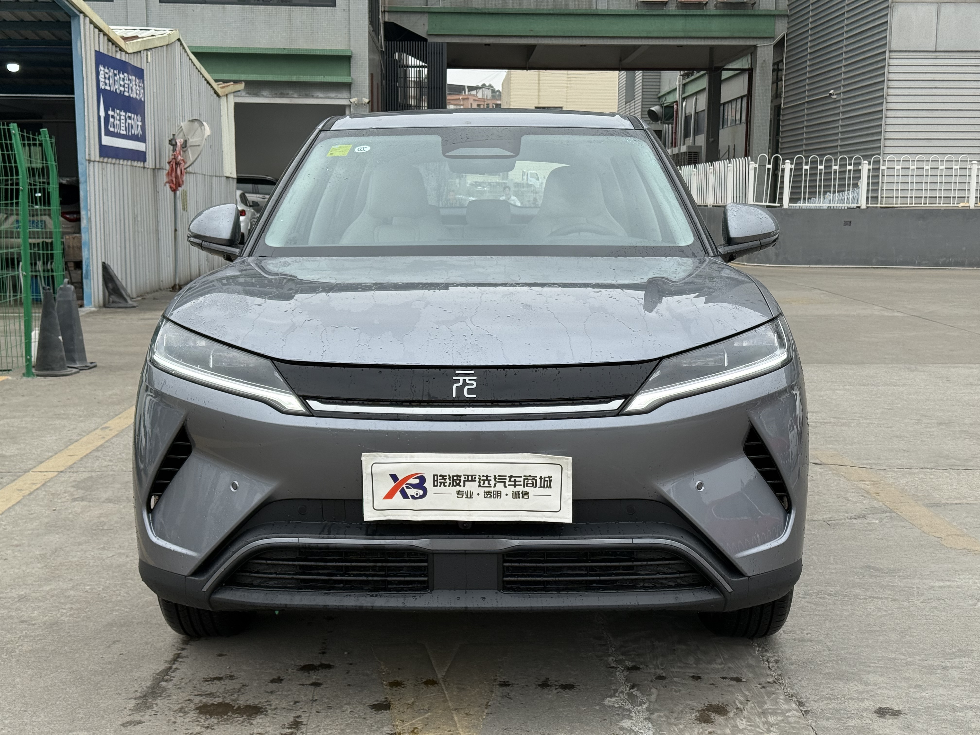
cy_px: 368
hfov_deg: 39.7
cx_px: 490
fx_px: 1359
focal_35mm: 48
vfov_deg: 30.3
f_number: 1.78
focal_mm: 6.76
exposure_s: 1/2273
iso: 80
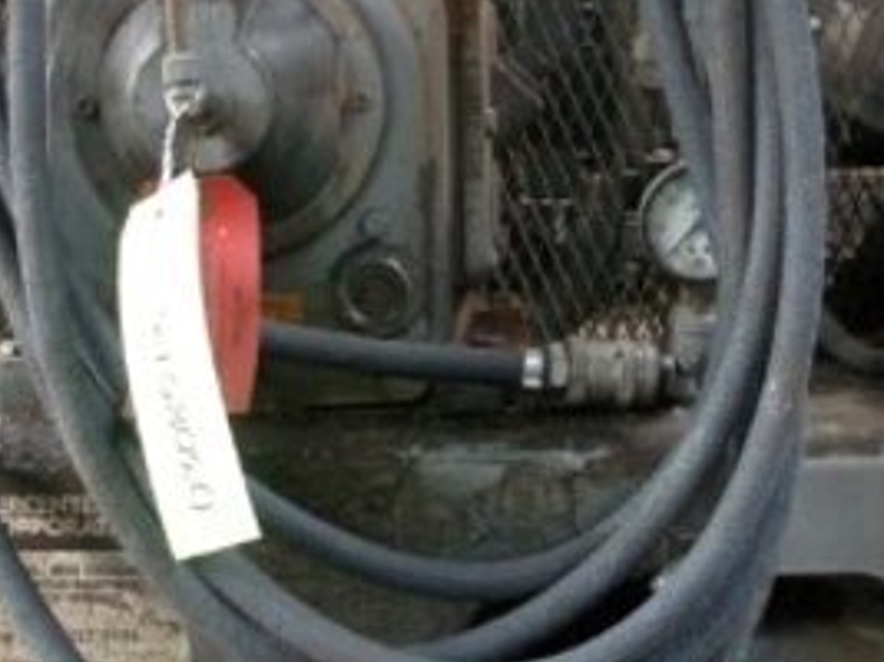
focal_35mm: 105
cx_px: 732
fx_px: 2680
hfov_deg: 18.5
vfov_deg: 14.1
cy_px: 218
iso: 400
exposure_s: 1/25.1
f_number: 2.7
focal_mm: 7.5
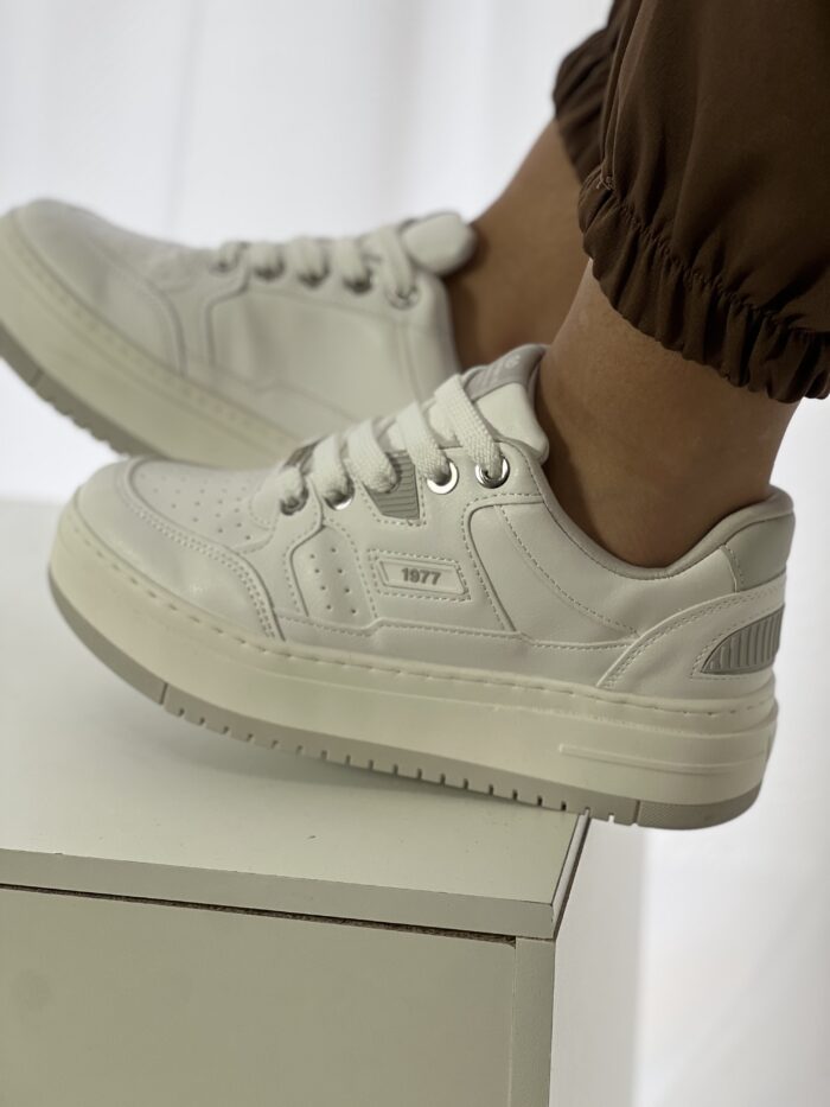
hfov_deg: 19.1
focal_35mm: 77
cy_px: 554
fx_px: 2461
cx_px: 415
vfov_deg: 25.3
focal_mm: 9
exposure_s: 1/120
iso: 64
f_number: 2.8
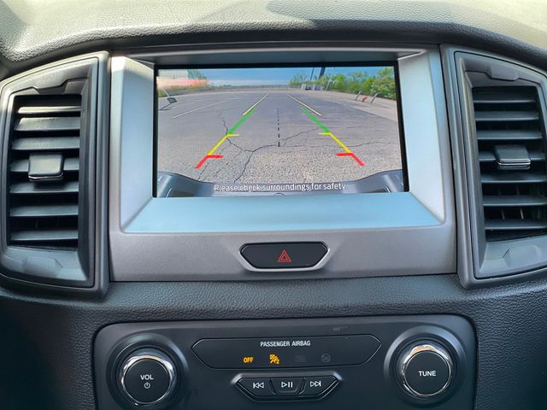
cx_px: 274
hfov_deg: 25.3
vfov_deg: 19.1
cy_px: 205
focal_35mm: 77
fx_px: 1217
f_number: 2.8
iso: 100
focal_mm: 9
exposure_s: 1/121
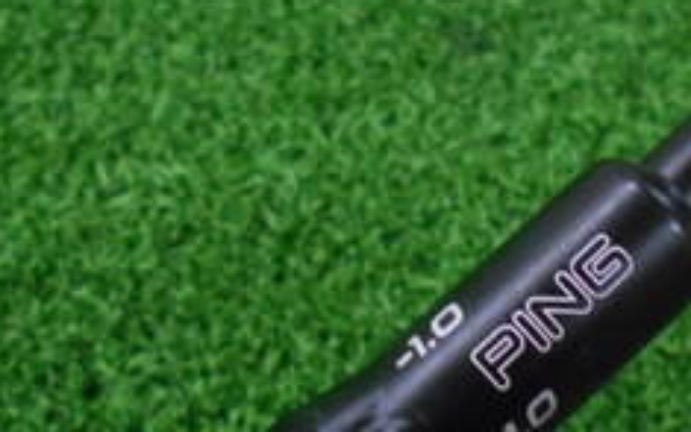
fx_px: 1413
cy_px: 291
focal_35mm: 75
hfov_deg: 27.3
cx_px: 459
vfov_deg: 17.3
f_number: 3.2
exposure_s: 1/80
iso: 800
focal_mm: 4.6
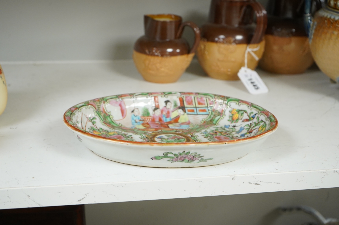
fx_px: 659
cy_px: 112
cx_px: 170
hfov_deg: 28.9
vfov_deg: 19.4
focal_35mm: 70
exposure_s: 1/80
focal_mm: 70
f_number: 7.1
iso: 2500
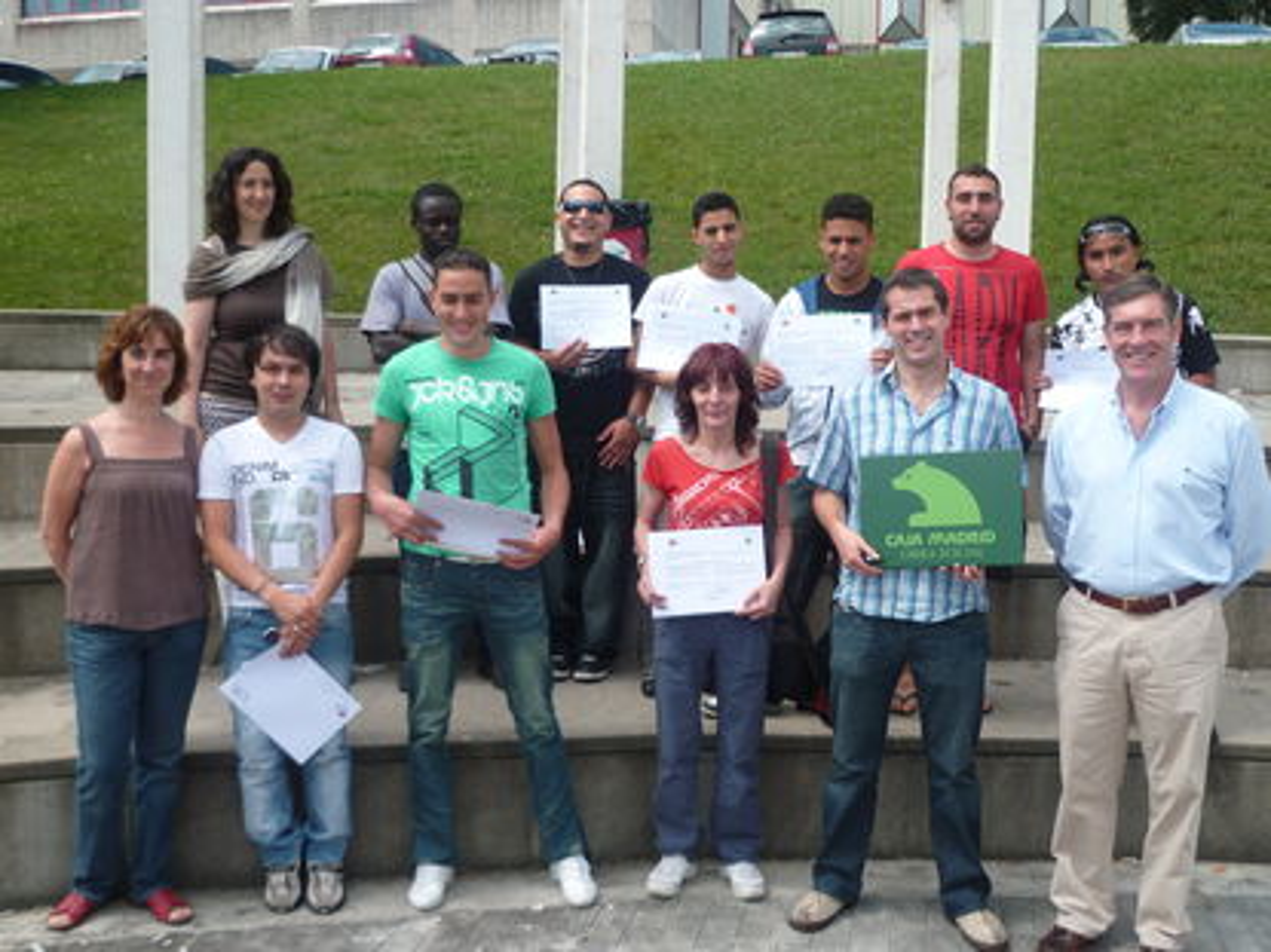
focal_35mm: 37
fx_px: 1358
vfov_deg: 38.6
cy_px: 476
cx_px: 636
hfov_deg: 50.2
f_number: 3.1
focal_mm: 6.6
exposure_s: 1/500
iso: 80
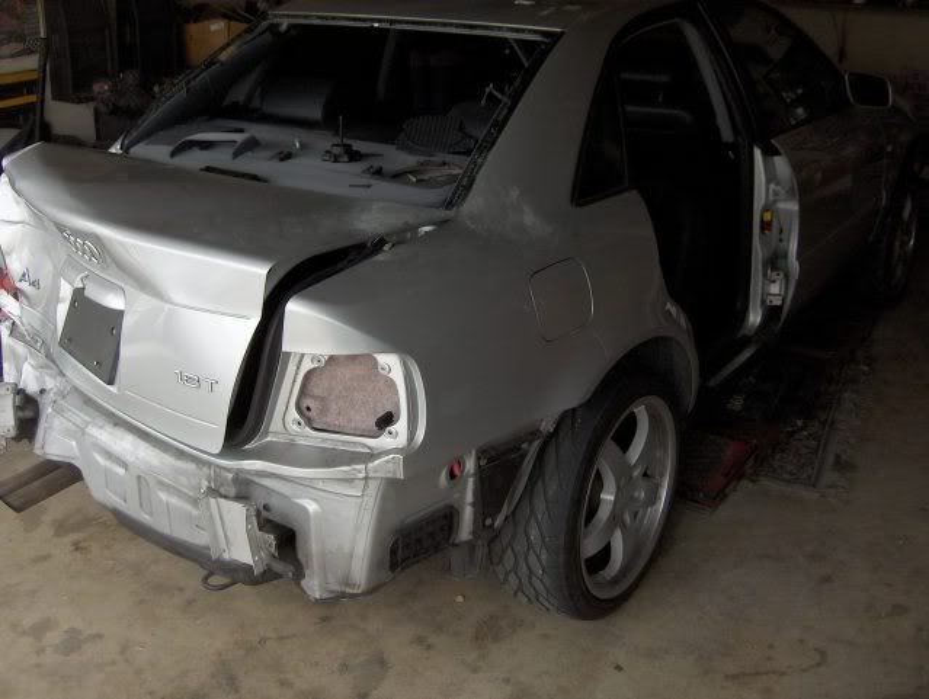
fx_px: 1048
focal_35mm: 39
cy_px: 350
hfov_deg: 47.8
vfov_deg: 36.9
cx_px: 464
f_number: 2.8
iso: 125
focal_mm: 8
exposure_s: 1/353
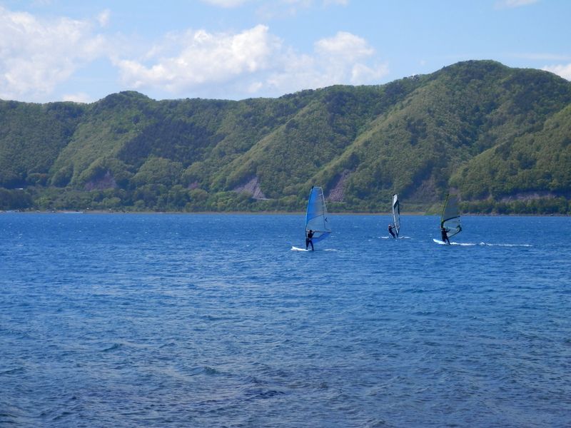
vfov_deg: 15.2
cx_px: 286
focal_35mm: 97
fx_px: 1600
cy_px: 214
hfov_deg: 20.2
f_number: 4.9
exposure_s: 1/640
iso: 80
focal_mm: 17.3
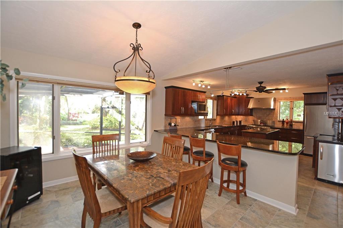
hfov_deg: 100.4
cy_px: 114
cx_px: 172
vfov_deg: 77.3
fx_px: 143
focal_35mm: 15
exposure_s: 1/60
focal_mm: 10
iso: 280
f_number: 4
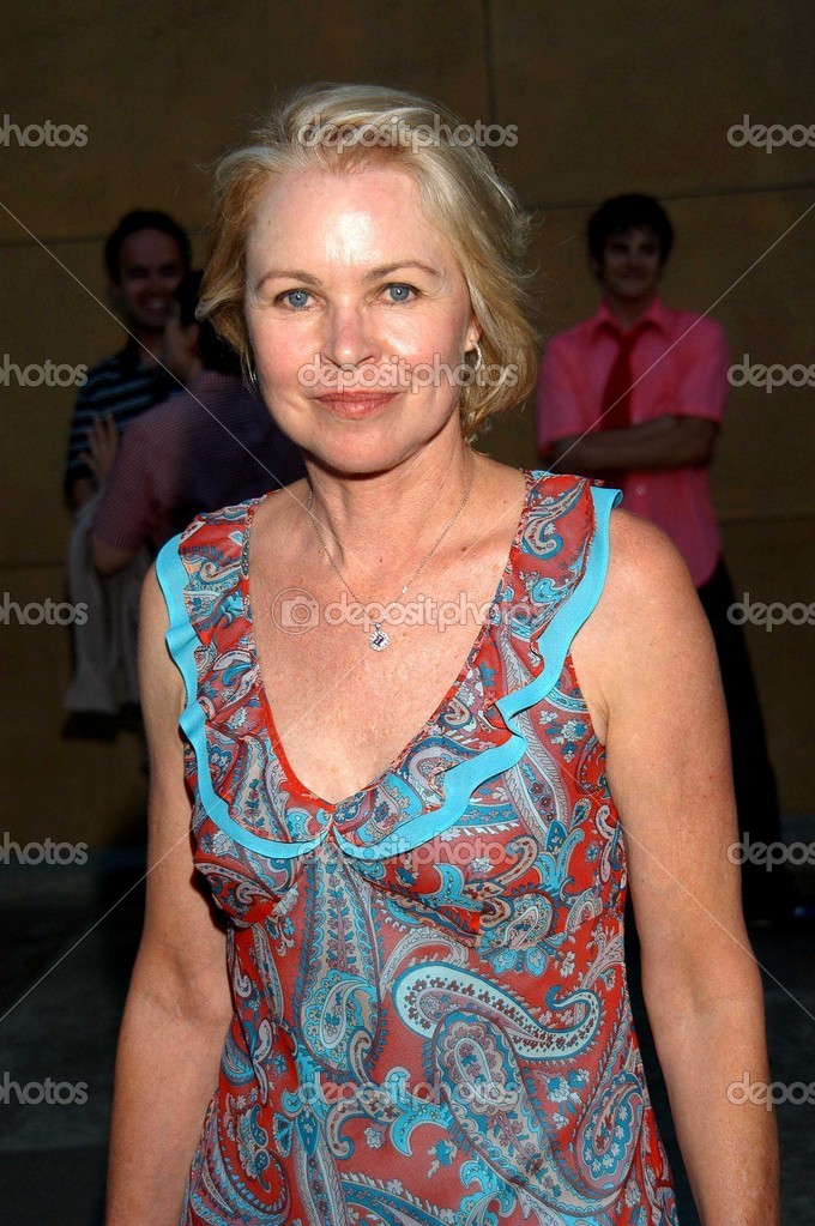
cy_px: 613
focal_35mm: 98
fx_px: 3317
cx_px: 408
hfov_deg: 14.0
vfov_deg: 20.9
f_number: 6.7
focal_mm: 65
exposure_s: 1/180
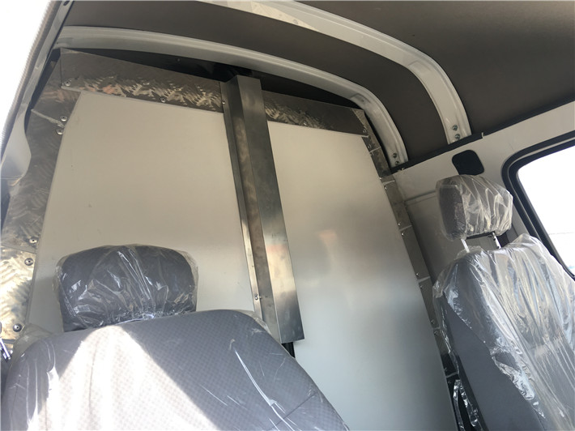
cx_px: 288
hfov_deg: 61.7
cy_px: 216
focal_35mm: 29
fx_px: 482
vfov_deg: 48.2
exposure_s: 1/134
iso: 25
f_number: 2.2
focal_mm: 4.15
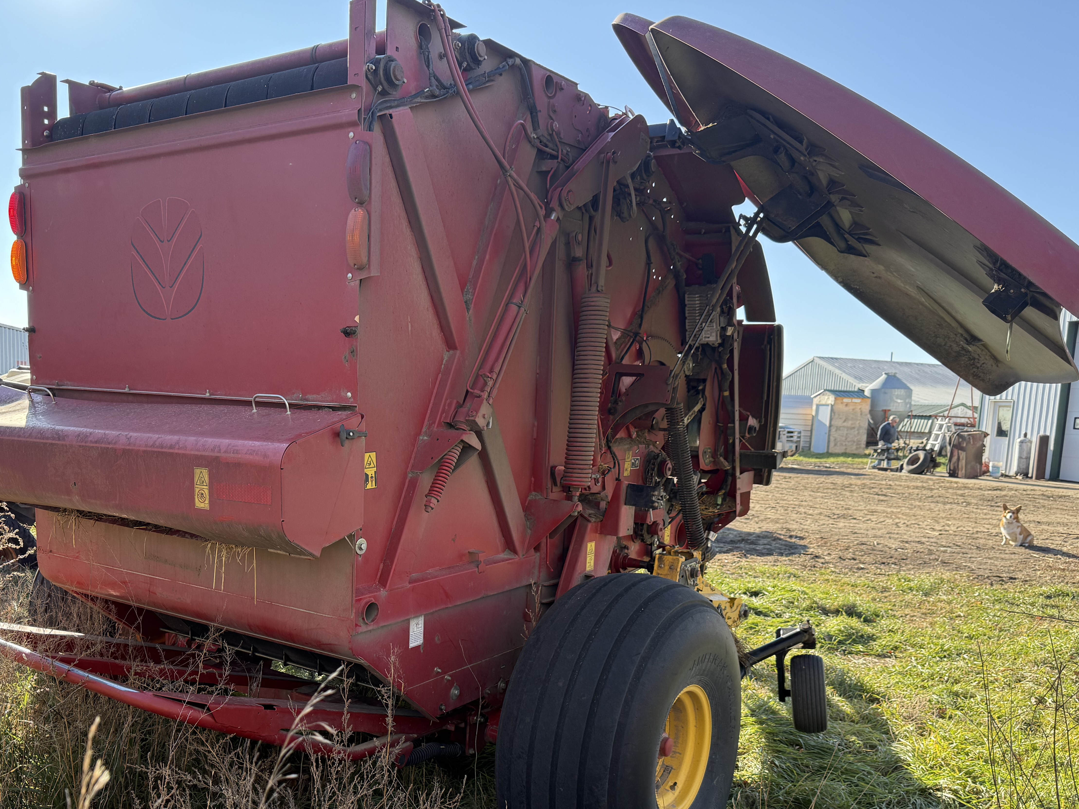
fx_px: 966
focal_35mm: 31
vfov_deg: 44.9
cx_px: 443
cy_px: 521
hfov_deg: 58.0
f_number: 1.78
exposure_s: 1/849
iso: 100
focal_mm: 6.76
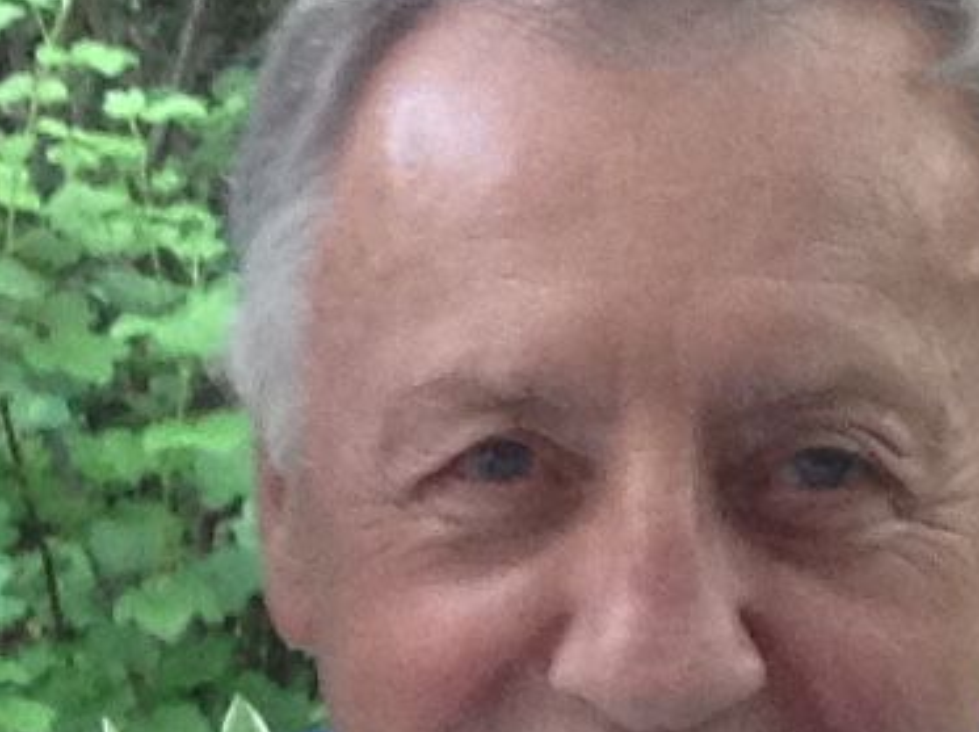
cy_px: 1477
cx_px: -171
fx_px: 6866
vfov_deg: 5.9
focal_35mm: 243
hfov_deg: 8.1
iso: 125
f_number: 2.4
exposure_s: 1/15
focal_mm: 4.28
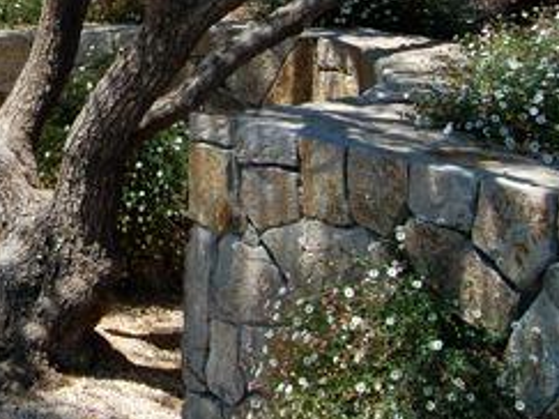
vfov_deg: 15.1
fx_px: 1550
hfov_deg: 18.8
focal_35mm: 96
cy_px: -18
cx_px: -191
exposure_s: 1/250
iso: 200
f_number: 8
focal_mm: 18
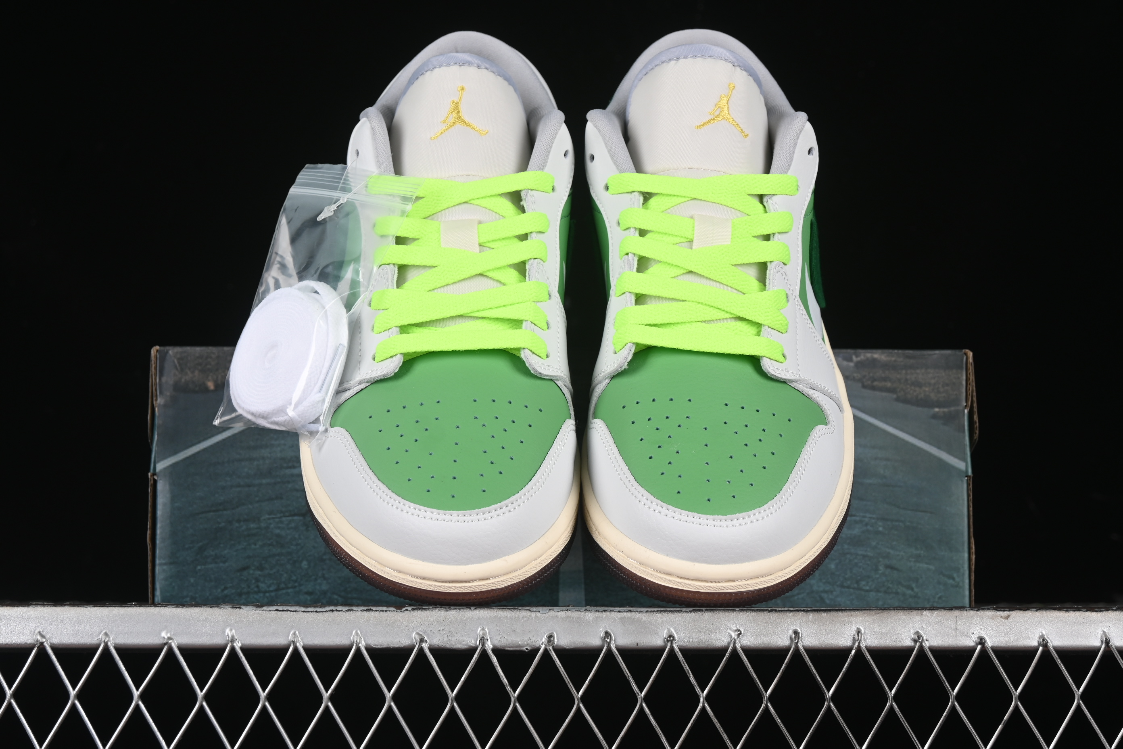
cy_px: 374
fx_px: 2339
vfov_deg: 18.2
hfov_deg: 27.0
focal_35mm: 75
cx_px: 562
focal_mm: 50
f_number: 8
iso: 160
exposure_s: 1/80
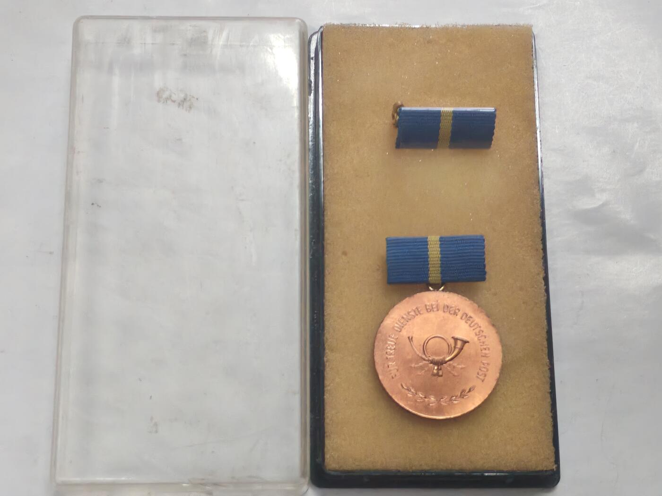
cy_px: 248
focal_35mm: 68
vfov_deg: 21.6
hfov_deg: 28.6
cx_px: 331
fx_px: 1300
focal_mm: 5.52
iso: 800
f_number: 1.95
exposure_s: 1/50
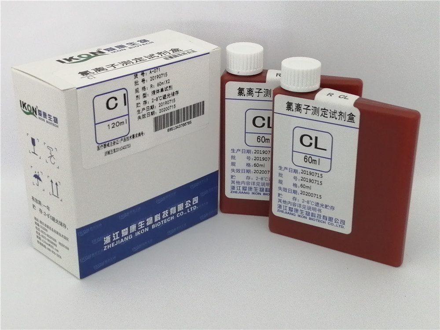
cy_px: 165
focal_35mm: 57
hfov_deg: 33.8
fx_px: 725
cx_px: 220
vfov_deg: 25.7
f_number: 1.8
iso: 125
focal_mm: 3.64
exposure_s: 1/30
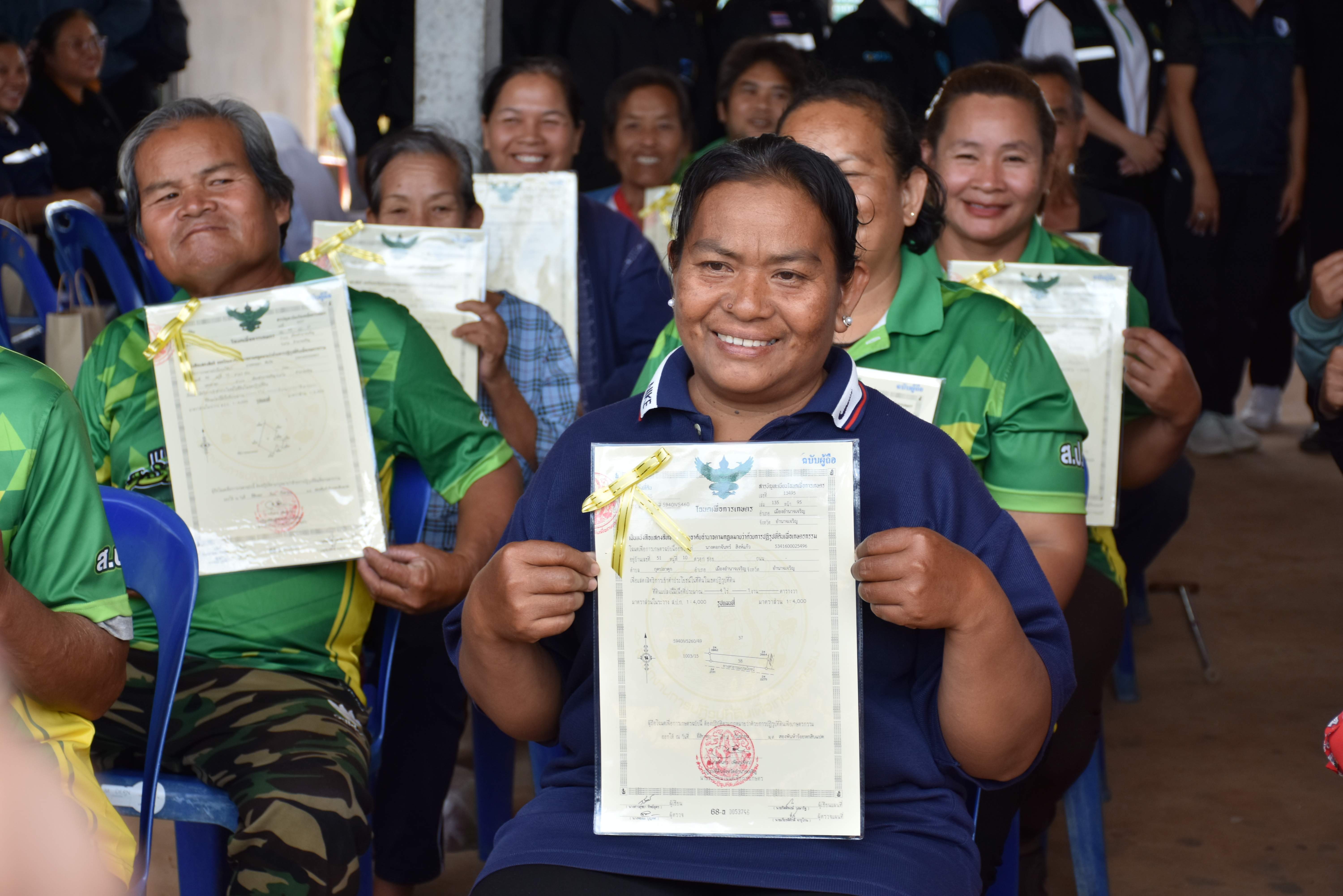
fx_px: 2910
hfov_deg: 26.0
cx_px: 672
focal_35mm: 78
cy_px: 448
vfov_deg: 17.5
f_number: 4.8
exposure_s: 1/250
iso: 200
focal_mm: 52
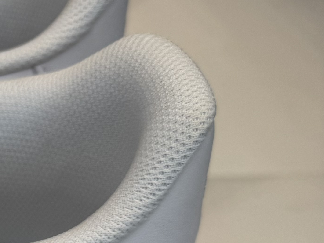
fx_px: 927
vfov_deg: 14.6
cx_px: -299
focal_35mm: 99
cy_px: 259
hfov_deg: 16.0
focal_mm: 6.76
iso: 80
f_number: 1.78
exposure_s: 1/101
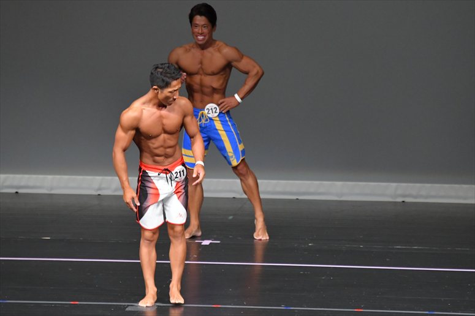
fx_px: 4946
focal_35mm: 375
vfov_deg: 3.7
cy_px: 158
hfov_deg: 5.5
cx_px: 238
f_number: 5.6
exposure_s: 1/400
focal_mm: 250
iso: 5000
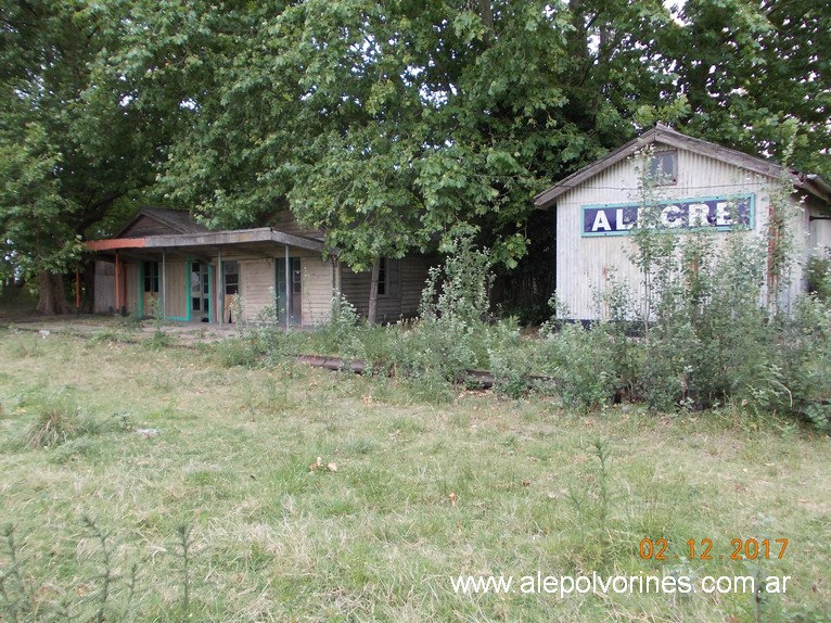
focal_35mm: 28
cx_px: 416
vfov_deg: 49.7
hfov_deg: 63.5
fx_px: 672
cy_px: 312
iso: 80
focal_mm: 4
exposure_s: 1/400
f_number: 2.7
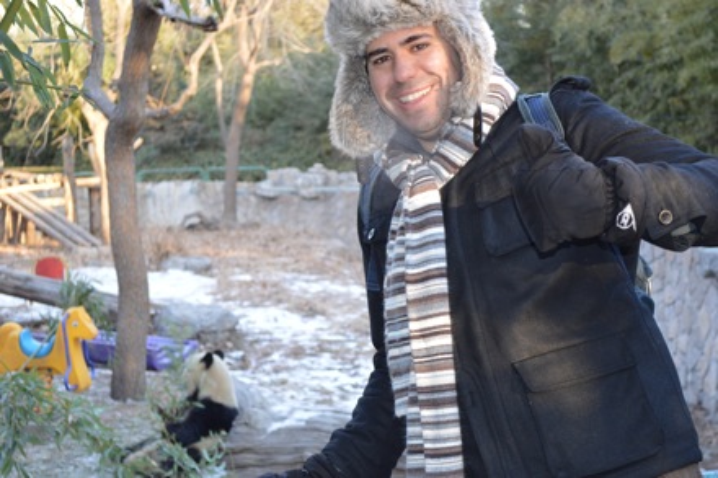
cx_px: 359
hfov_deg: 29.9
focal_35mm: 68
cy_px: 239
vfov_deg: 20.1
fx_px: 1346
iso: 400
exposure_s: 1/60
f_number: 5.3
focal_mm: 45
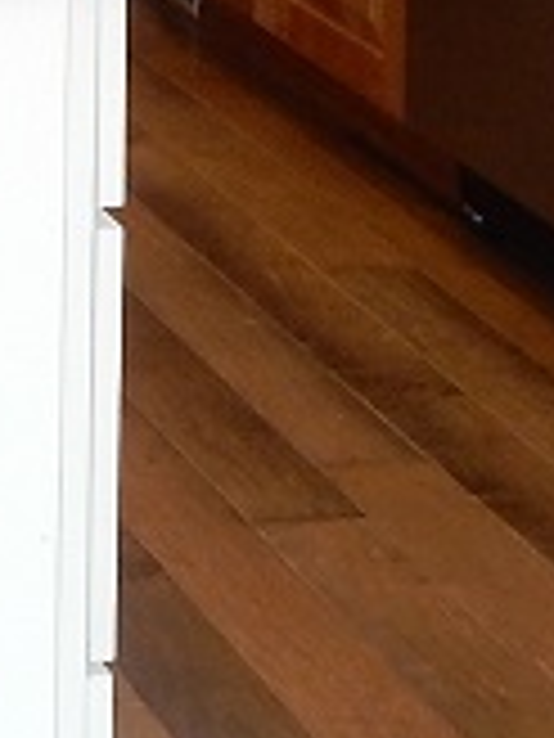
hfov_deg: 8.1
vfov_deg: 10.5
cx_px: -500
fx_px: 3756
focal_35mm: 176
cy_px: -626
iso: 160
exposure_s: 1/30
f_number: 3.7
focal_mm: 4.5
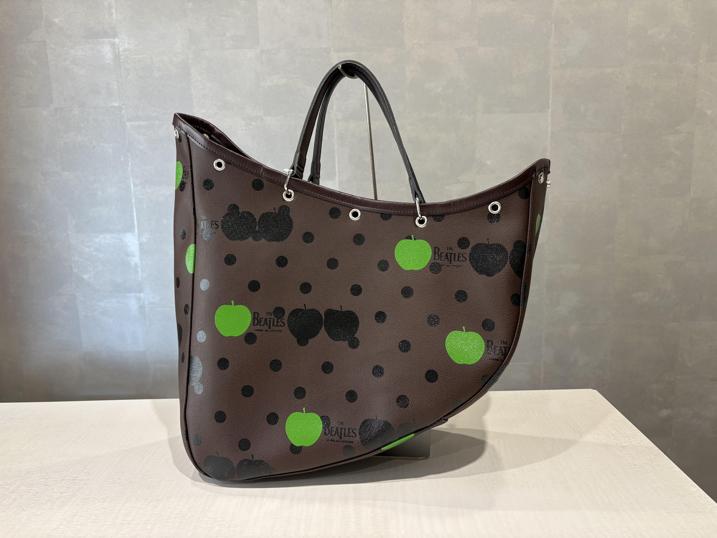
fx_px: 539
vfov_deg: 53.1
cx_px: 358
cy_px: 269
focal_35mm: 26
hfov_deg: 67.3
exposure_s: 1/113
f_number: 1.6
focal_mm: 5.96
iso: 125
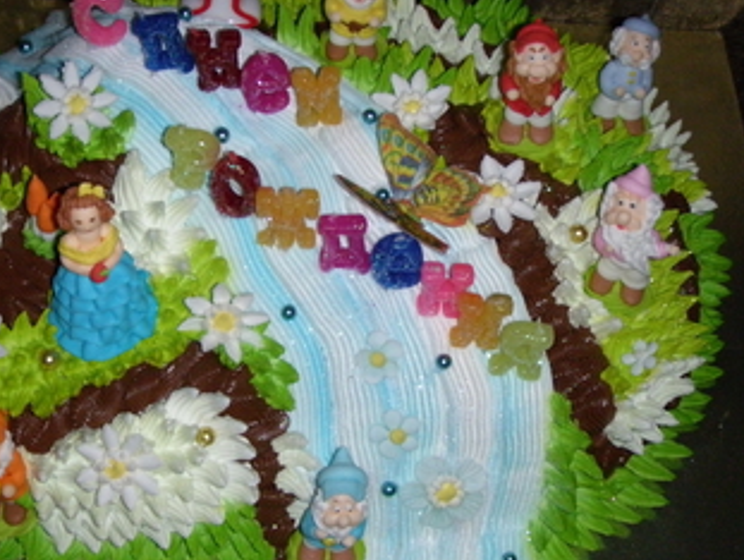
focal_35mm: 55
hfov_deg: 34.7
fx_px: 1183
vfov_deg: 26.6
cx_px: 280
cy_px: 270
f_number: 3.5
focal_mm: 6.7
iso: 400
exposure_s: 1/250
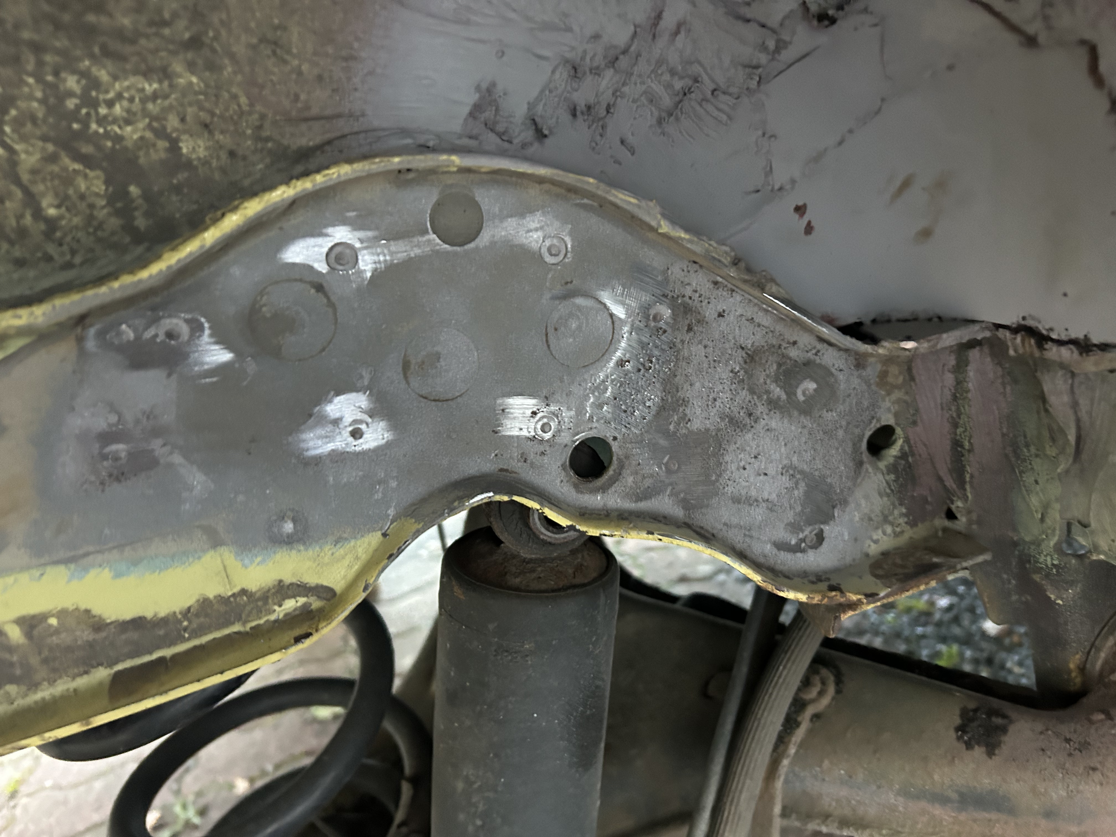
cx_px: 558
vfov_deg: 53.1
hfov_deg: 67.3
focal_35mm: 26
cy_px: 418
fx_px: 838
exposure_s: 1/36
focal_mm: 5.7
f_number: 1.5
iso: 640
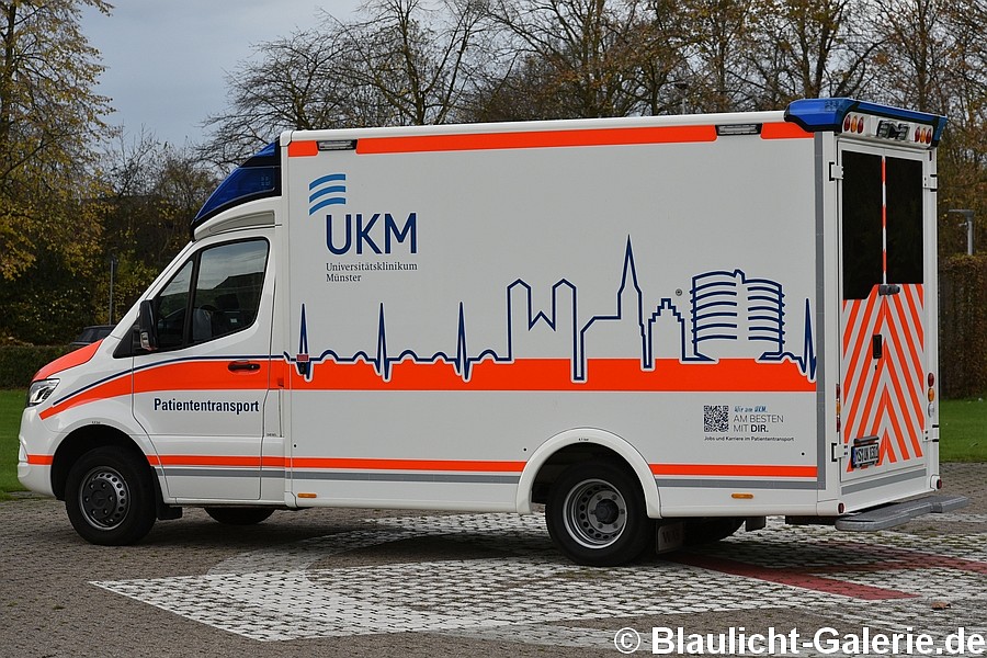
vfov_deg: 16.1
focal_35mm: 85
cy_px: 329
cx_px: 494
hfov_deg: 23.9
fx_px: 2330
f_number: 8
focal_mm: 85
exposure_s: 1/250
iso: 400
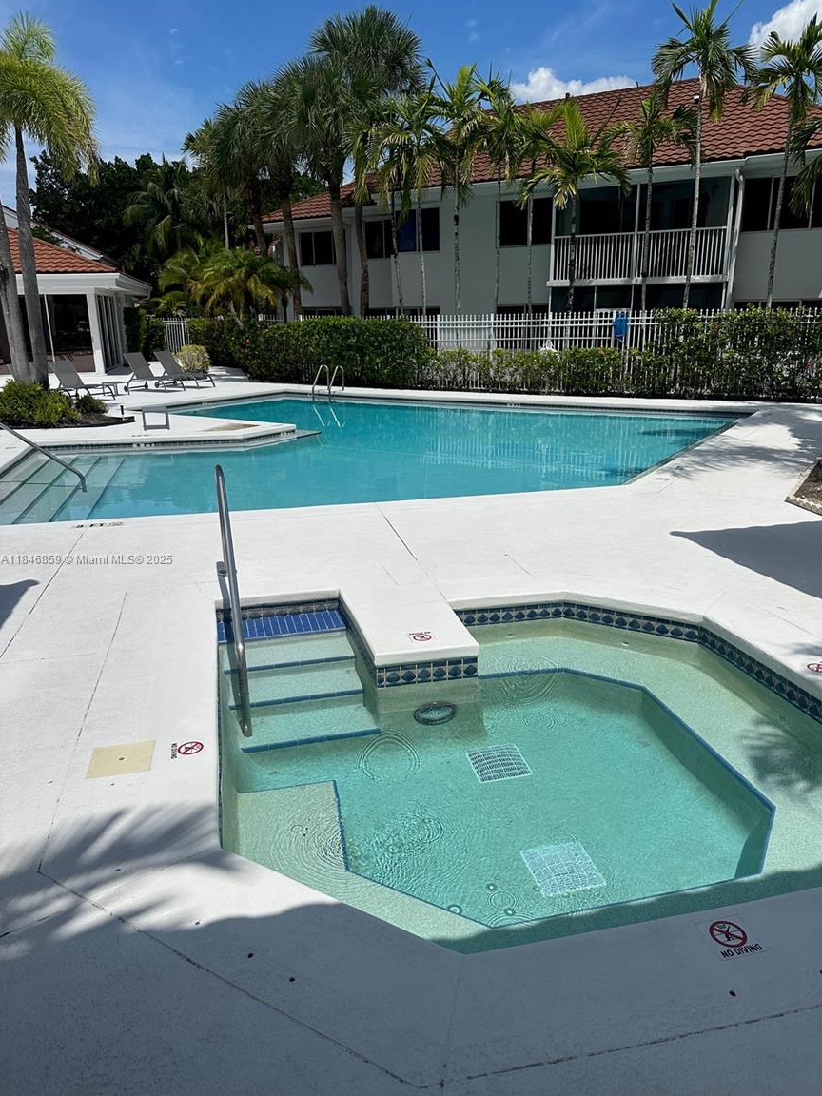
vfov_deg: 69.4
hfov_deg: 54.9
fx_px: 792
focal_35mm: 25
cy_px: 559
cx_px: 425
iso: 80
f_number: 1.78
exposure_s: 1/13699
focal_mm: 6.86
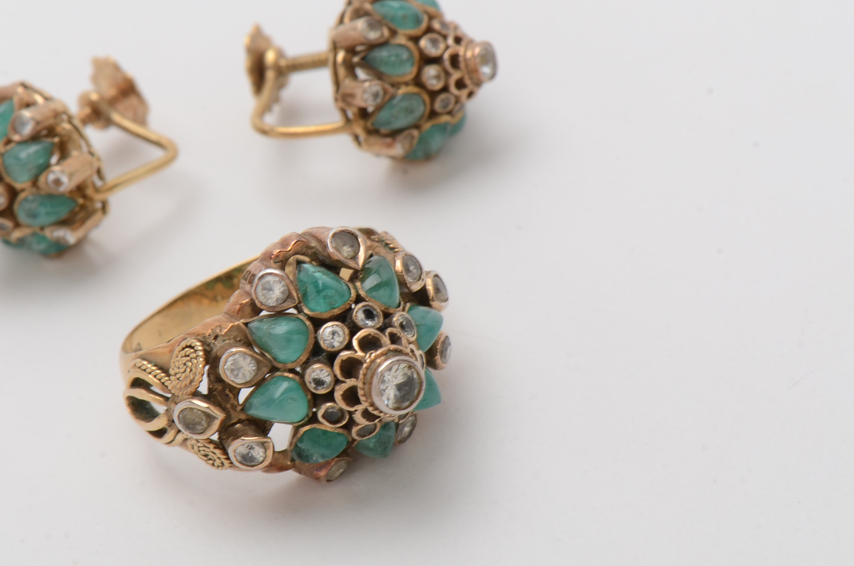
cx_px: 307
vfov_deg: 8.4
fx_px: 3874
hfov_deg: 12.6
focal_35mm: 164
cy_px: 284
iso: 200
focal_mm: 85
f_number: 18
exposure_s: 1/125
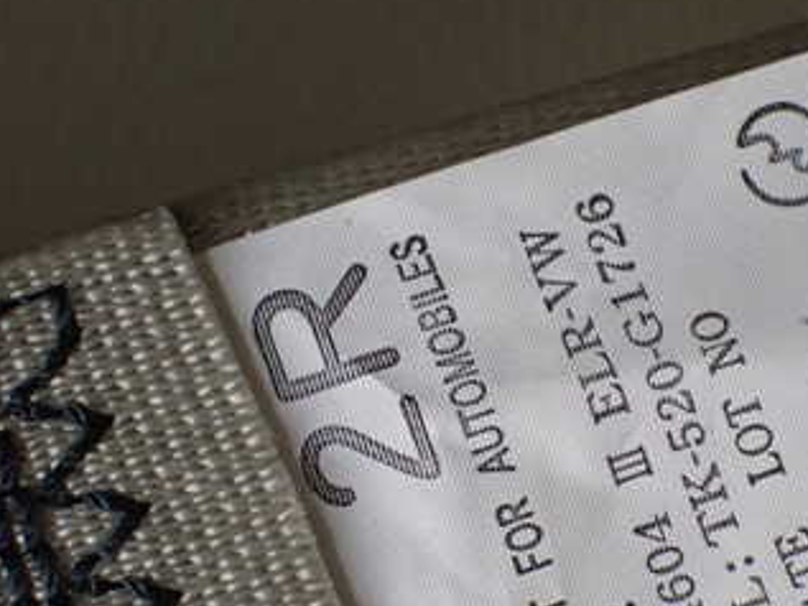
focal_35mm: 189
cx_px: 632
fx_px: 4413
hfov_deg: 10.4
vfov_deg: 7.9
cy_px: 474
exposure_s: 1/160
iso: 800
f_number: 4.9
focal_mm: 18
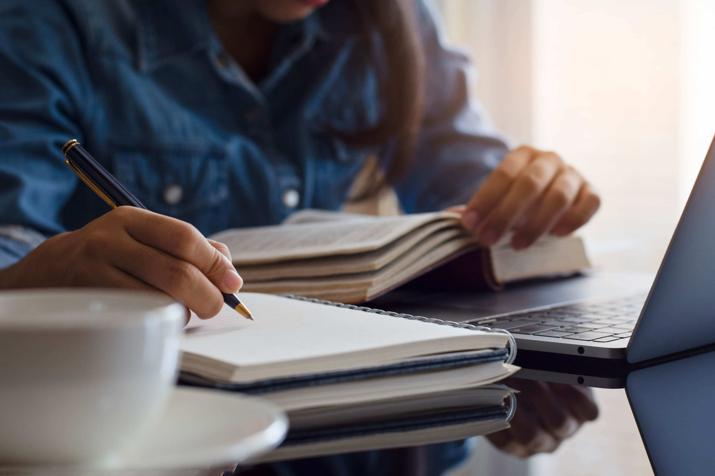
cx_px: 358
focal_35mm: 75
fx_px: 1489
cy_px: 238
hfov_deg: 27.0
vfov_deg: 18.2
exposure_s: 1/100
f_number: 3.2
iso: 160
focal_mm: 50
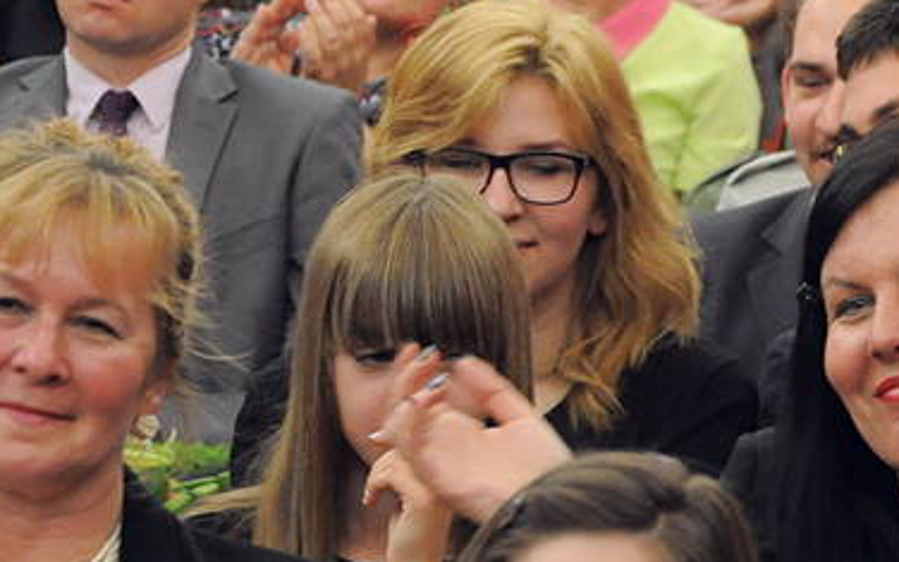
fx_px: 8873
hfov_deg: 5.8
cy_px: 401
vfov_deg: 3.6
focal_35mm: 362
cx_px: 894
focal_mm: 105
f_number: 5.6
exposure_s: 1/80
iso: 2500
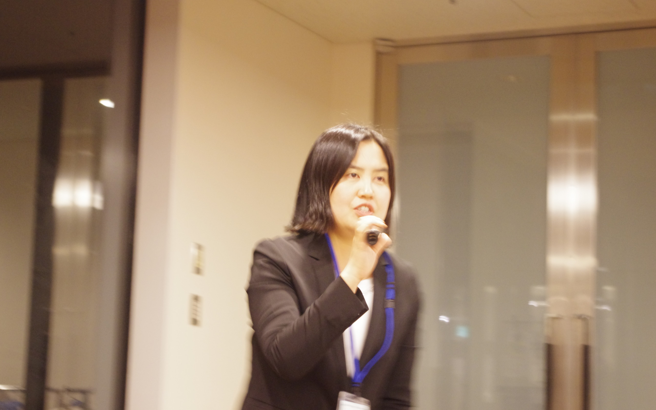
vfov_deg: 15.5
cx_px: 328
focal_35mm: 84
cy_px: 218
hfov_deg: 24.6
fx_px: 1502
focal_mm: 55
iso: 2000
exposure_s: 1/6
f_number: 5.6
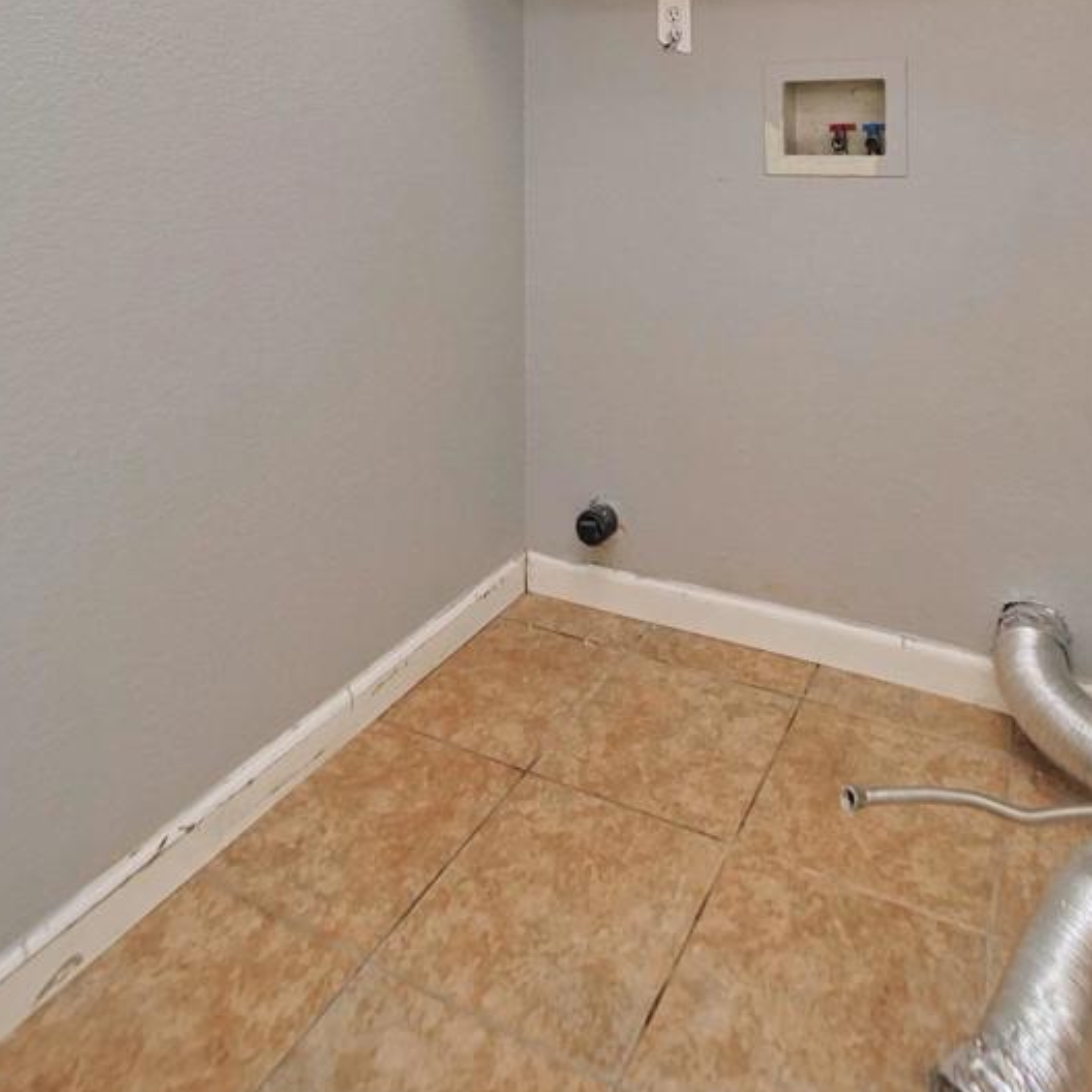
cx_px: 705
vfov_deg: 55.4
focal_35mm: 24
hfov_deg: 63.8
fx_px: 857
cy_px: 89
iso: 800
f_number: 3.5
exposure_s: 1/160
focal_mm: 7
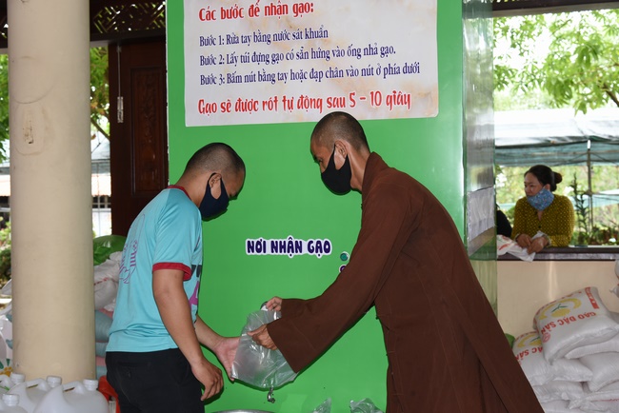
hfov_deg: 39.6
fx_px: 860
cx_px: 310
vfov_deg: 27.0
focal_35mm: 50
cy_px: 206
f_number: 5.6
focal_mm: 50
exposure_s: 1/80
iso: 250
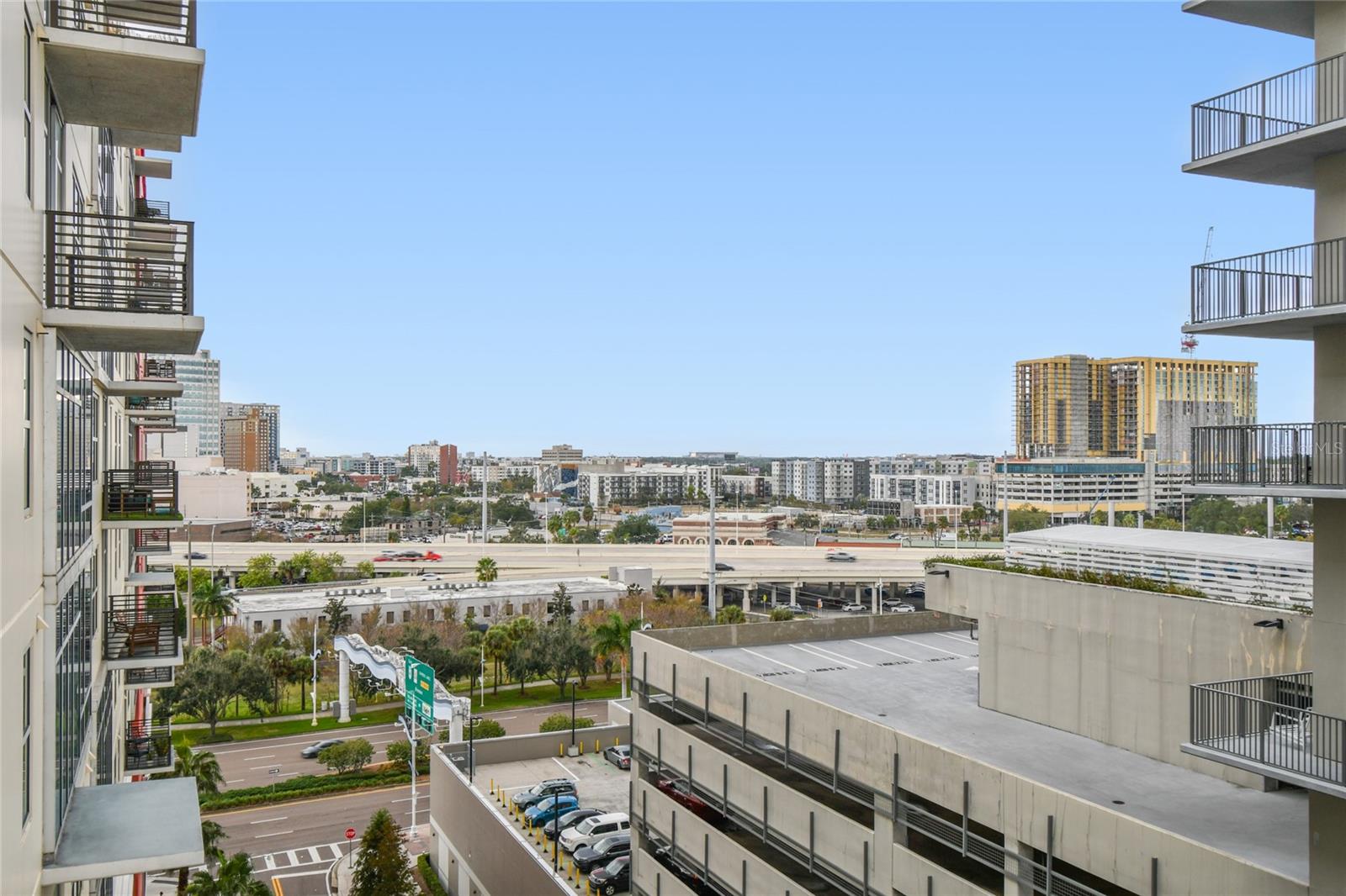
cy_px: 448
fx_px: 1121
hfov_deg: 61.9
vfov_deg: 43.6
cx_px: 673
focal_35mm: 30
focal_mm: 20
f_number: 7.1
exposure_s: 1/30
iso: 100
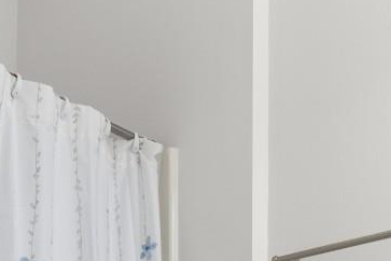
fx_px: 728
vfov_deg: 16.6
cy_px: 483
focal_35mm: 67
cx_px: 279
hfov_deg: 29.7
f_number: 4.5
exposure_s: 1/2
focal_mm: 10
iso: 100
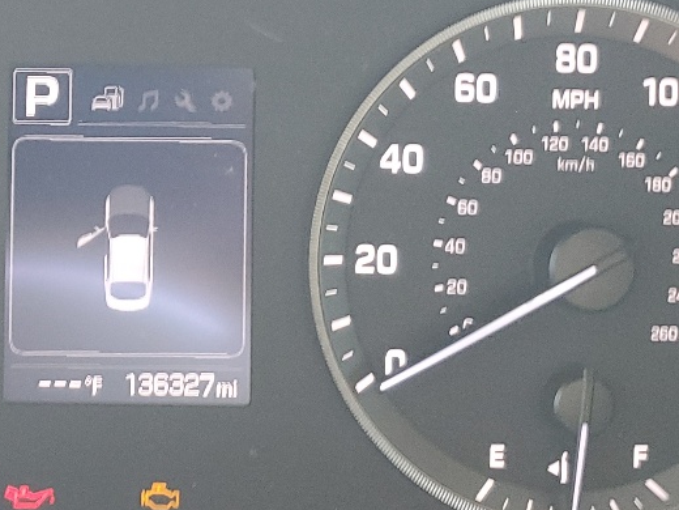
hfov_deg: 23.6
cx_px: 43
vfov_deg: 18.3
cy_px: 106
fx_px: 1569
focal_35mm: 80
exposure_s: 1/60.2
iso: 112
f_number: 1.5
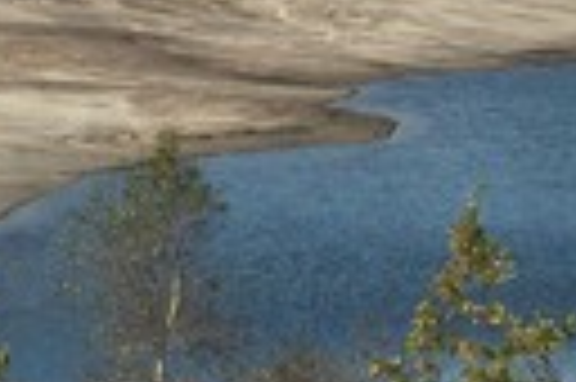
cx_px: -99
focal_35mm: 435
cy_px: 36
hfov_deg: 4.7
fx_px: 6951
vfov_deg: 3.2
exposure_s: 1/1000
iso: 200
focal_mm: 33.96
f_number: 8
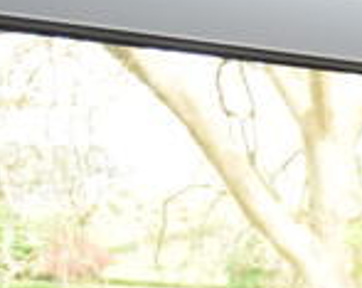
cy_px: 671
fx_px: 1262
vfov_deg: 11.1
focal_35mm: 118
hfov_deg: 12.8
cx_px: 857
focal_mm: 12
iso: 500
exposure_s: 1/125
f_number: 5.6
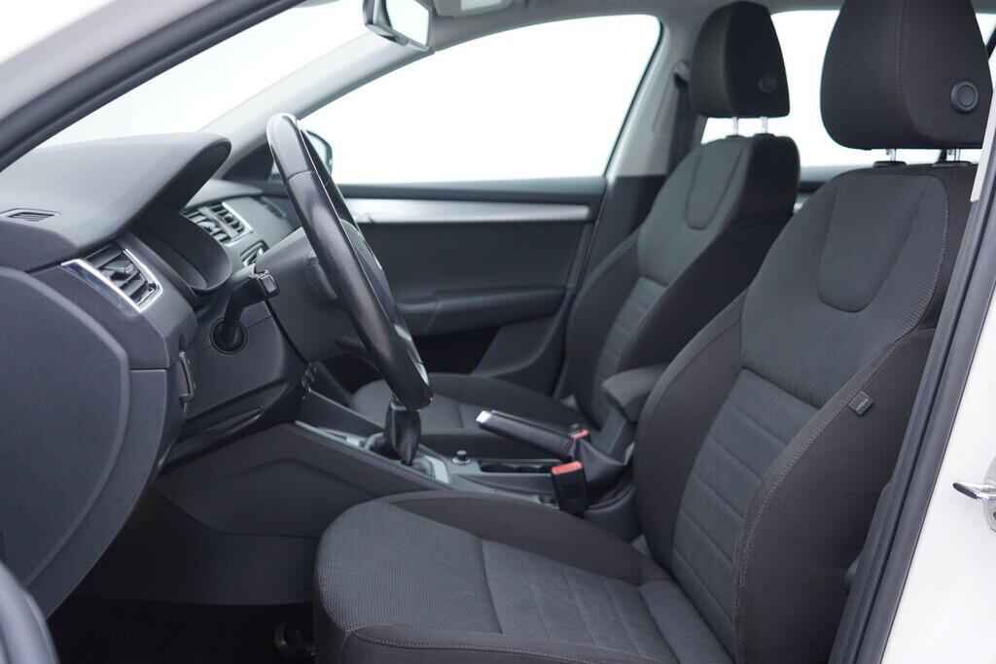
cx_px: 498
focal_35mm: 36
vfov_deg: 36.9
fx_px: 996
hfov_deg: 53.1
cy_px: 332
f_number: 2.8
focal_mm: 24
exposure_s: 1/40
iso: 160
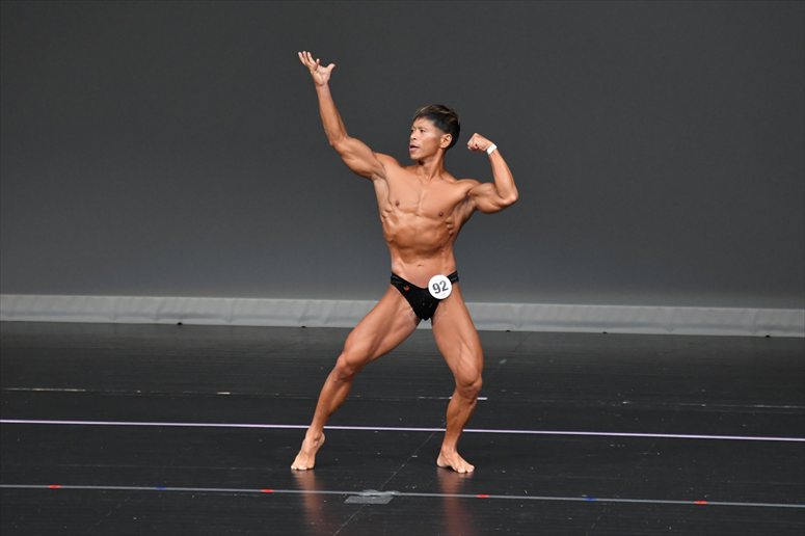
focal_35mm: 315
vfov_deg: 4.4
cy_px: 268
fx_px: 7040
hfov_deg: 6.5
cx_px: 402
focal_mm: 210
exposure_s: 1/400
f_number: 5.6
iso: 4000
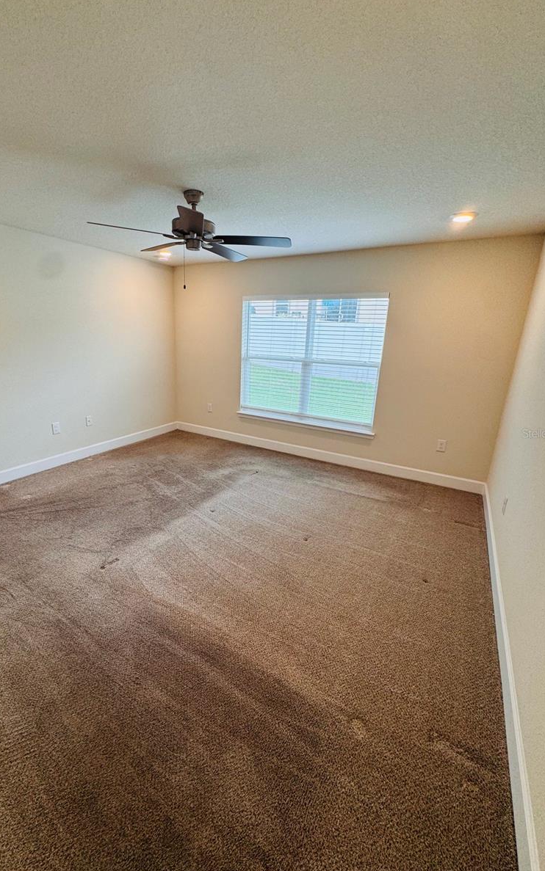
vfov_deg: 101.5
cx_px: 244
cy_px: 433
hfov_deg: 74.6
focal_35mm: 15
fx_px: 356
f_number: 2.2
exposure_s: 1/120
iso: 100
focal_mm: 2.22
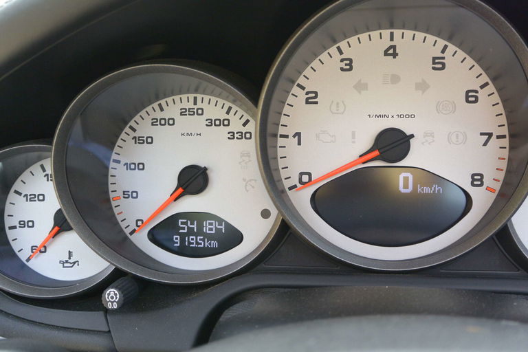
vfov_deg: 31.9
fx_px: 616
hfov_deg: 46.4
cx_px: 264
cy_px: 176
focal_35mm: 42
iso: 320
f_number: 4.2
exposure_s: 1/125
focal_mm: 15.7
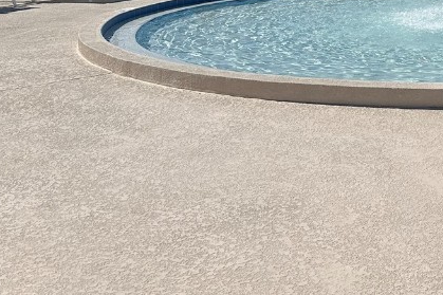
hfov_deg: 28.6
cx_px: 532
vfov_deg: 21.4
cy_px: -10
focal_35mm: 61
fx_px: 750
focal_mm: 6.86
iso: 80
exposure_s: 1/9709
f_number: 1.78
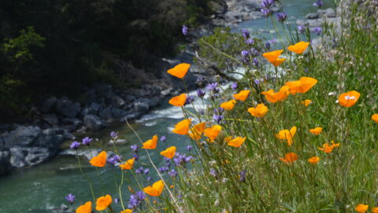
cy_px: 109
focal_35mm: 79
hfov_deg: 26.8
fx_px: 792
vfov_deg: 15.3
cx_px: 189
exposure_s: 1/50
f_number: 14
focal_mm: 50
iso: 100
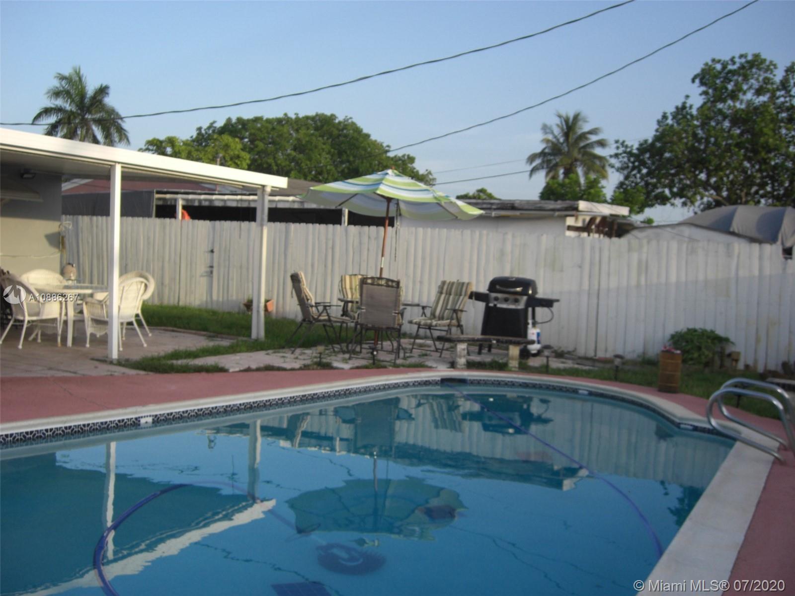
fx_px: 873
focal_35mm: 38
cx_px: 398
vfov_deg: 37.7
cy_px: 298
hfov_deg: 49.0
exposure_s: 1/400
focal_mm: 7.9
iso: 80
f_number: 2.8
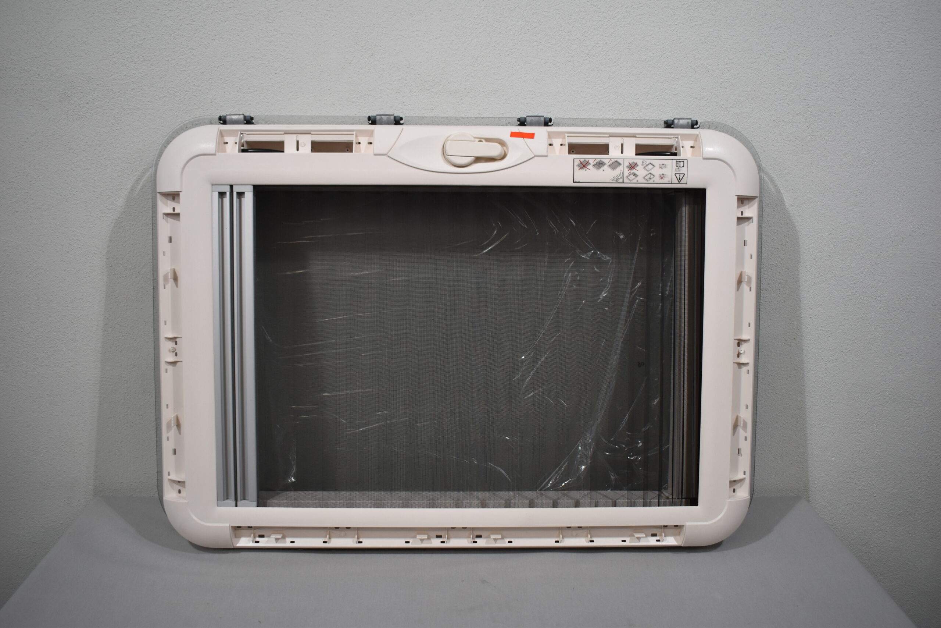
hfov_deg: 59.5
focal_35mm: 32
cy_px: 314
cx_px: 470
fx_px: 823
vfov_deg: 41.7
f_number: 3.8
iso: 450
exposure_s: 1/250
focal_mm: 21
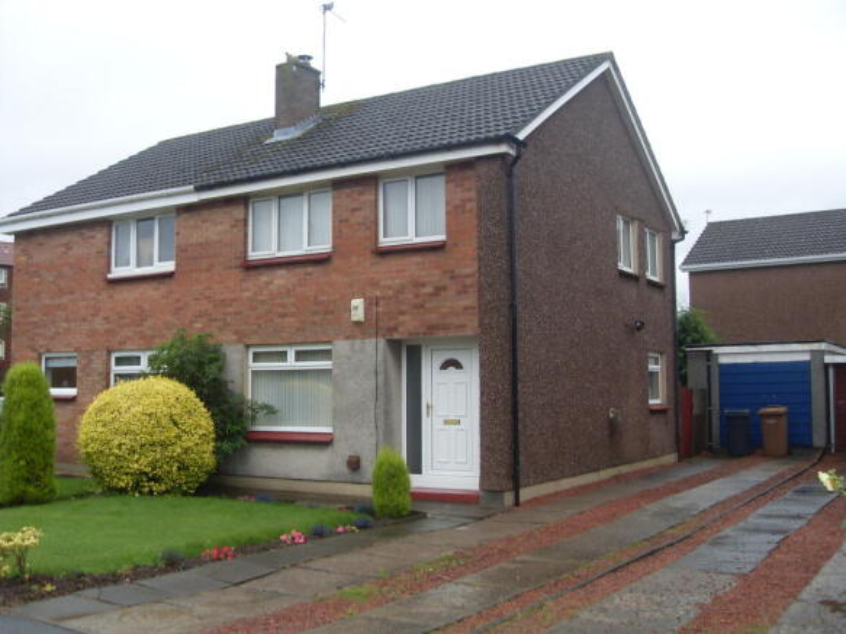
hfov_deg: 50.1
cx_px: 423
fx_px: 904
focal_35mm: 37
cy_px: 317
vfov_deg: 38.7
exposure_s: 1/60
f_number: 7
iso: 80
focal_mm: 6.3
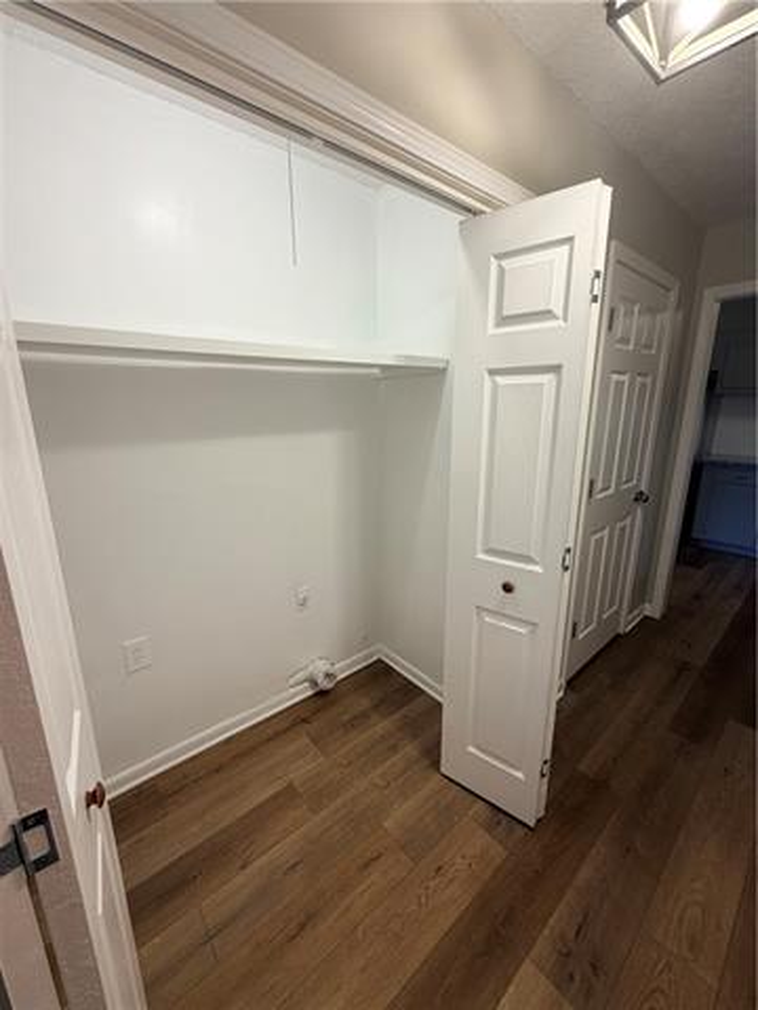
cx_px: 379
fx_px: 409
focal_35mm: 14
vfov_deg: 102.1
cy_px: 505
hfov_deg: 85.7
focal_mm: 2.22
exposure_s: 1/120
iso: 100
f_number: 2.2
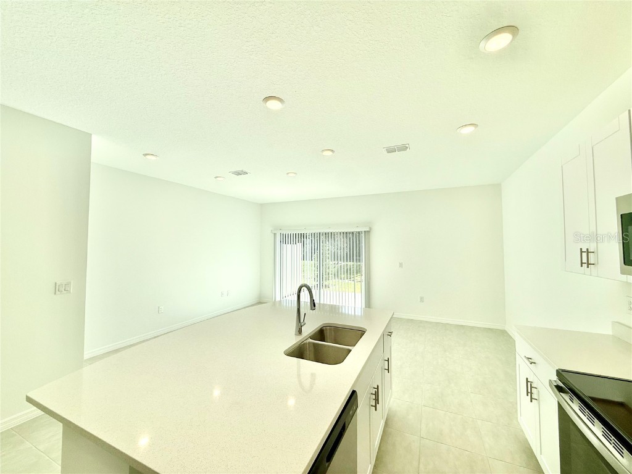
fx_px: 256
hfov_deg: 102.1
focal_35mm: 14
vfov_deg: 85.7
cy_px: 237
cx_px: 316
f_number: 2.2
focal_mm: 2.22
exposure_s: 1/779
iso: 64
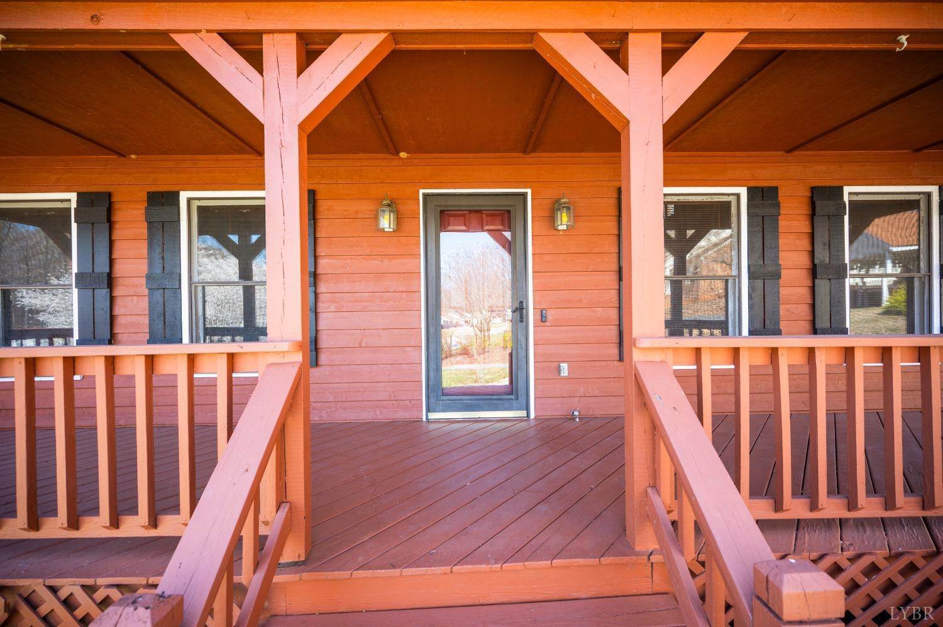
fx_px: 366
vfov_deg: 81.1
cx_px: 472
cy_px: 314
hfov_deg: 104.3
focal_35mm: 14
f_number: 4
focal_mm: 14
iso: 100
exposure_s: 1/40
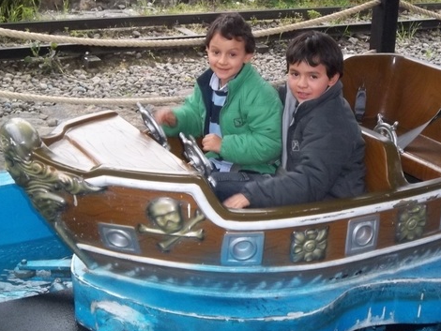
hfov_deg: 30.2
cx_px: 260
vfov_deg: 22.9
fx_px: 816
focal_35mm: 64
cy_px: 133
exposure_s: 1/40
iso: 320
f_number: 4.58
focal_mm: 8.3
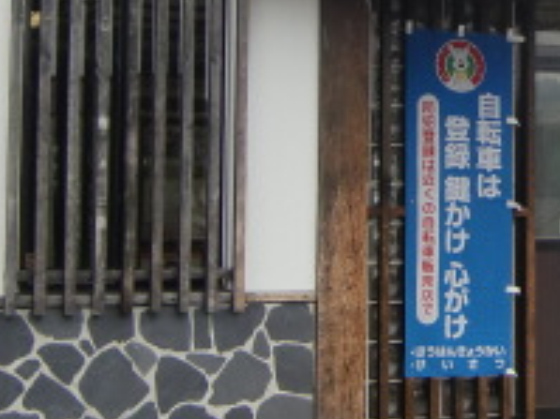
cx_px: 625
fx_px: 1714
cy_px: 110
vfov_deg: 13.9
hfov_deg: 17.9
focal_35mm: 106
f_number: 2.7
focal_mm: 5.8
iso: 64
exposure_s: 1/250
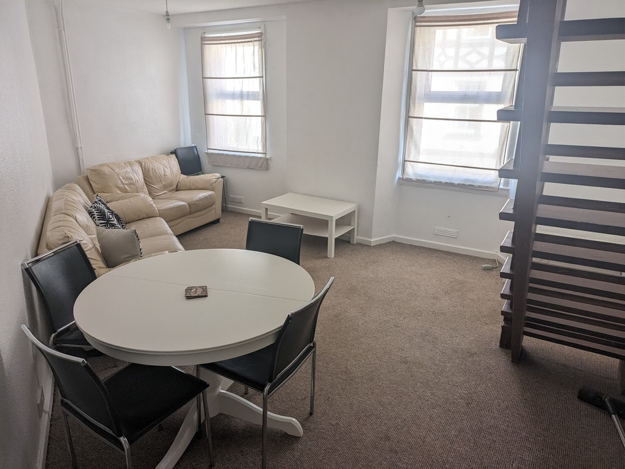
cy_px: 234
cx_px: 312
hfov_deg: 69.4
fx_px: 452
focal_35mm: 25
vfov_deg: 54.9
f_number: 1.89
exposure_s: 1/100
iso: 126
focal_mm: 5.43
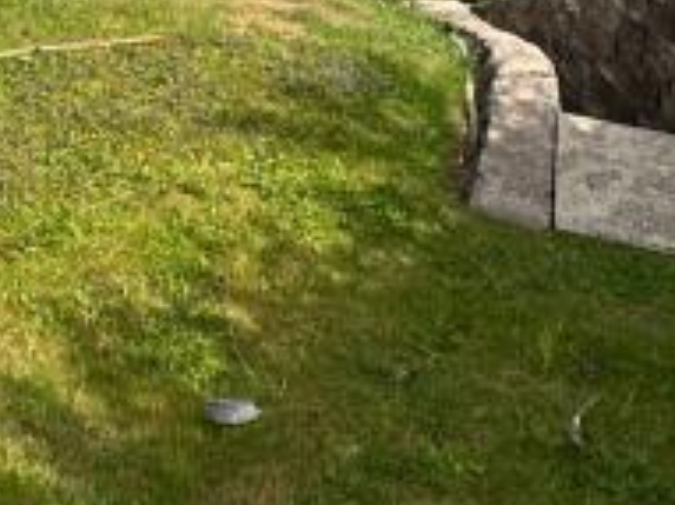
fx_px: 1462
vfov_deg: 15.9
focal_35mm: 75
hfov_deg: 24.6
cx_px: -21
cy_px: -473
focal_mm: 2.22
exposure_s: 1/1770
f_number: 2.2
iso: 40
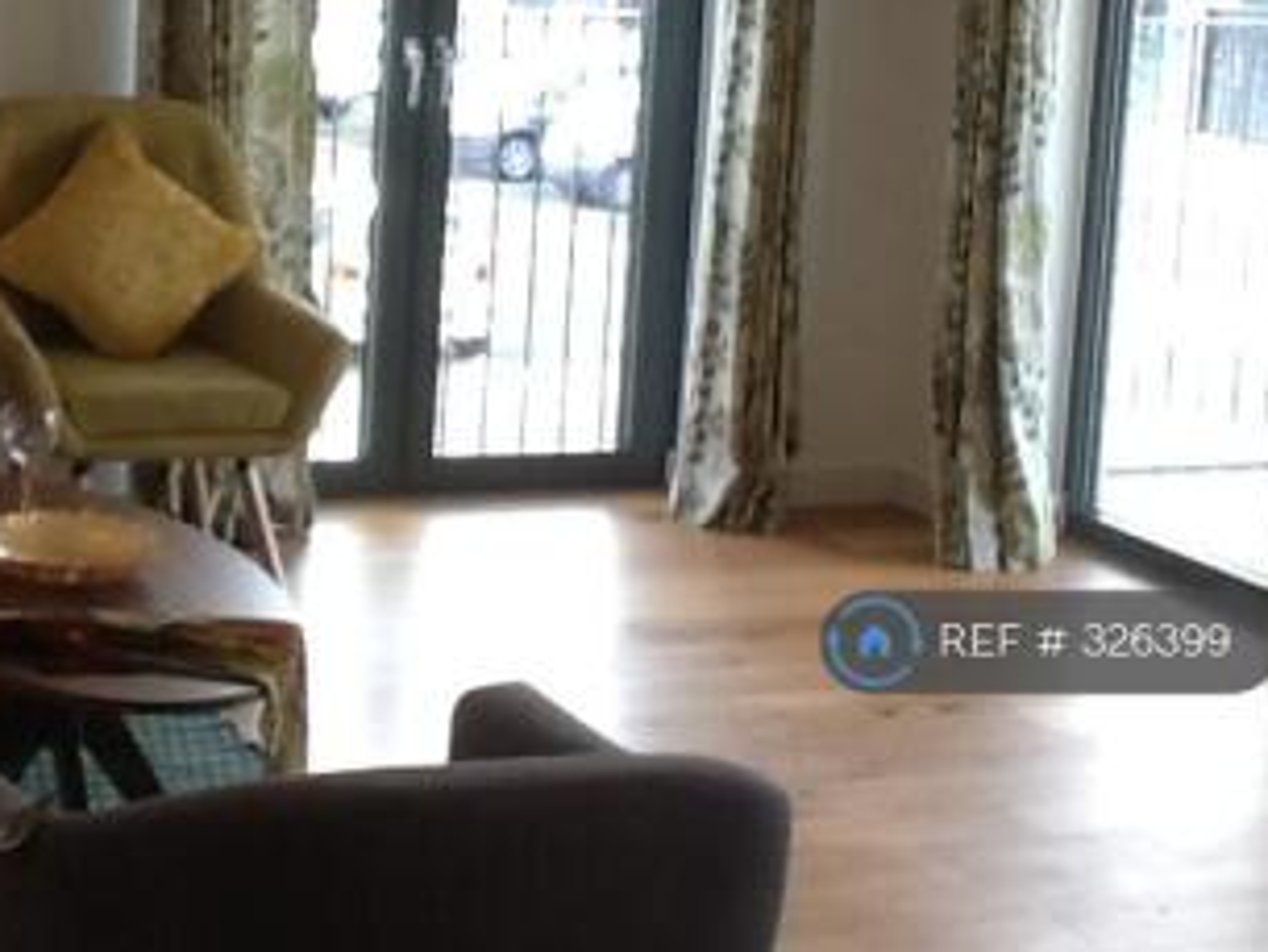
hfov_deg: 22.6
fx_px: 3078
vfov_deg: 17.4
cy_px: 135
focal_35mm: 84
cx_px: 102
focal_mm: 2.03
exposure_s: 1/40
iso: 40
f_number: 2.4
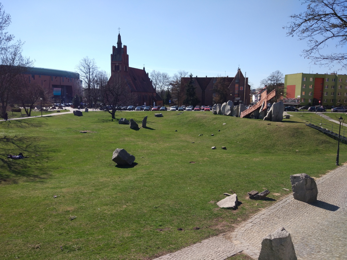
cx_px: 174
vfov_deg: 49.7
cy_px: 130
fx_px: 281
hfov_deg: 63.4
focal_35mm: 28
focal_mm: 4.26
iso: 100
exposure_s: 1/1212
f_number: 2
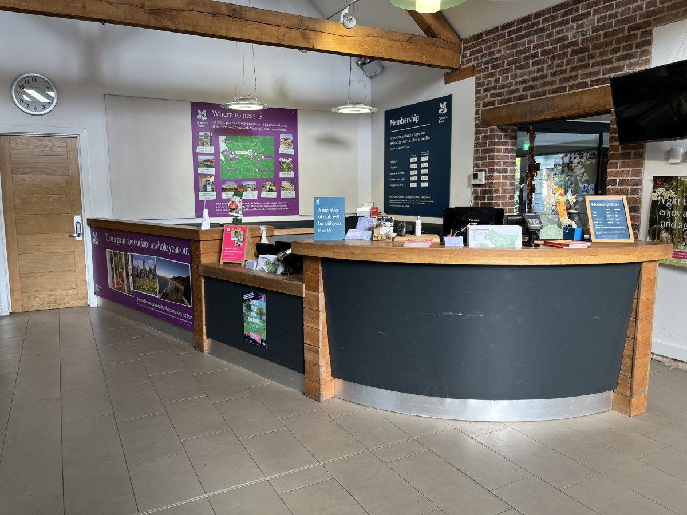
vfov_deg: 53.1
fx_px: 516
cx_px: 344
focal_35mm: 26
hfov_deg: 67.3
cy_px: 258
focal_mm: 5.1
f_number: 1.6
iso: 64
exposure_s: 1/100
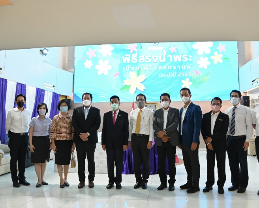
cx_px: 147
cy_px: 104
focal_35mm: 32
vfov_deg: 45.8
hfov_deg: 55.5
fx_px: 245
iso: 3200
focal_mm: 28
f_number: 5.6
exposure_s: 1/80
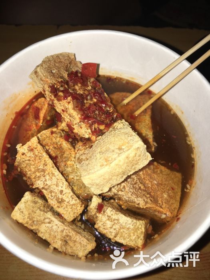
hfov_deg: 48.2
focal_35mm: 29
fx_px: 235
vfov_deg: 61.7
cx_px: 105
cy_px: 140
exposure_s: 1/119
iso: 25
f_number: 2.2
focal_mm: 4.15
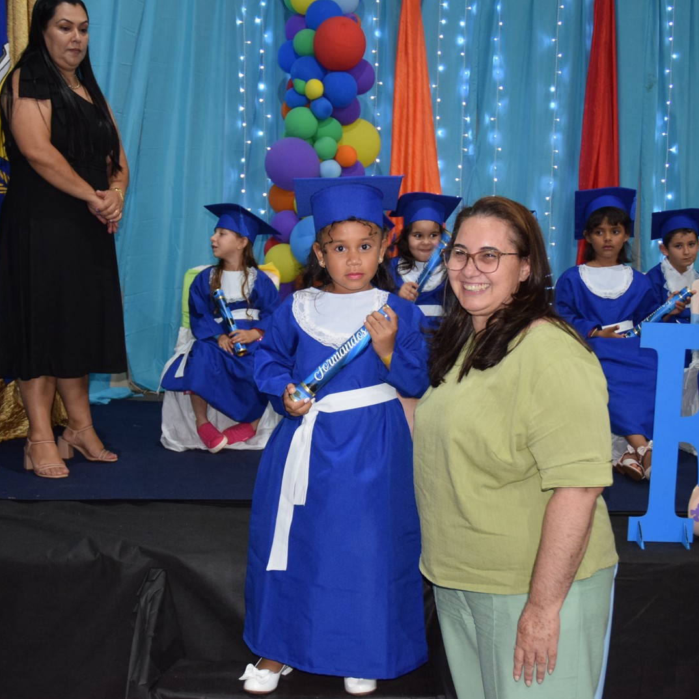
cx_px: 376
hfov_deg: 39.1
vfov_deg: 39.2
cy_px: 347
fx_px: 982
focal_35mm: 43
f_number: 3.5
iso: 1400
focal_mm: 22
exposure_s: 1/60
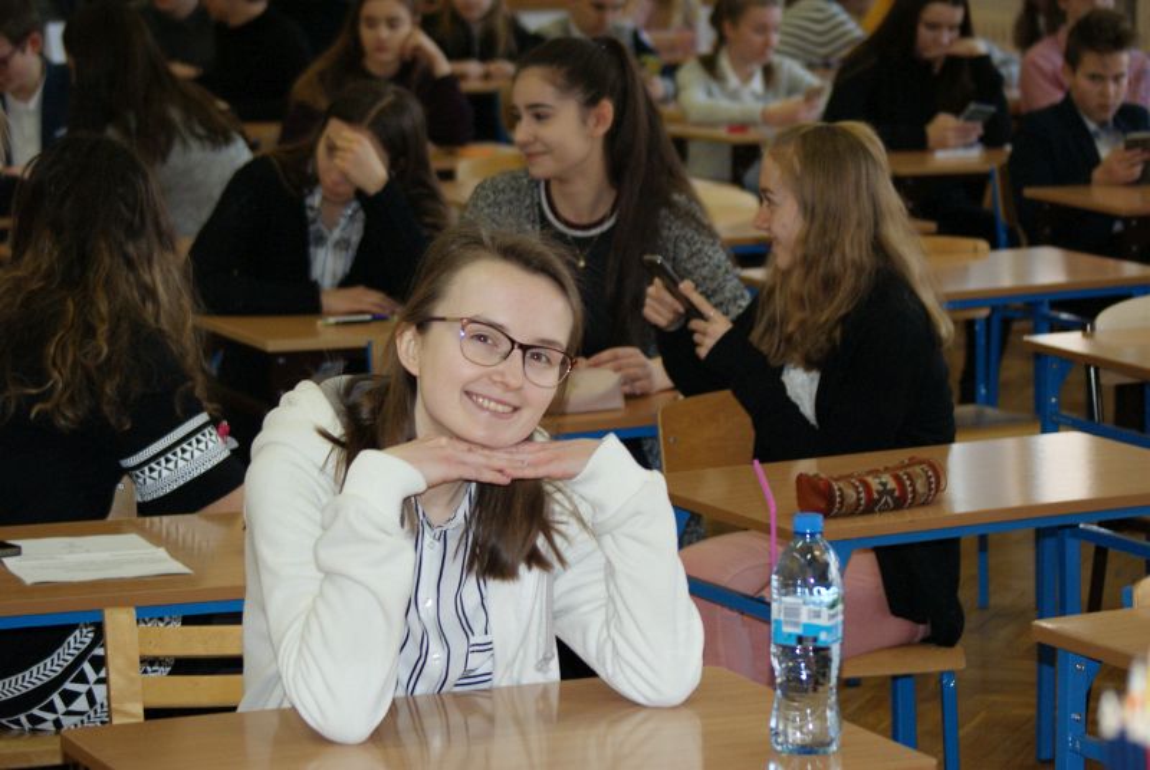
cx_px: 575
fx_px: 3599
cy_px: 385
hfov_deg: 18.2
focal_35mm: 112
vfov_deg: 12.2
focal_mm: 75
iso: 400
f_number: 4.5
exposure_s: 1/125
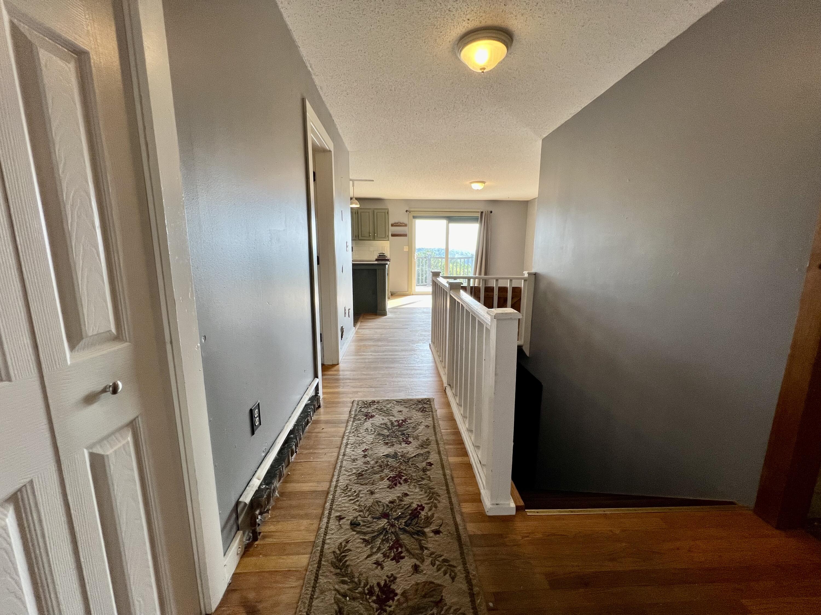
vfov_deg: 89.9
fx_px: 308
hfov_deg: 106.2
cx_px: 410
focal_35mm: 13
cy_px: 308
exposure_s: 1/120
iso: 64
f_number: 1.8
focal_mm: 1.57
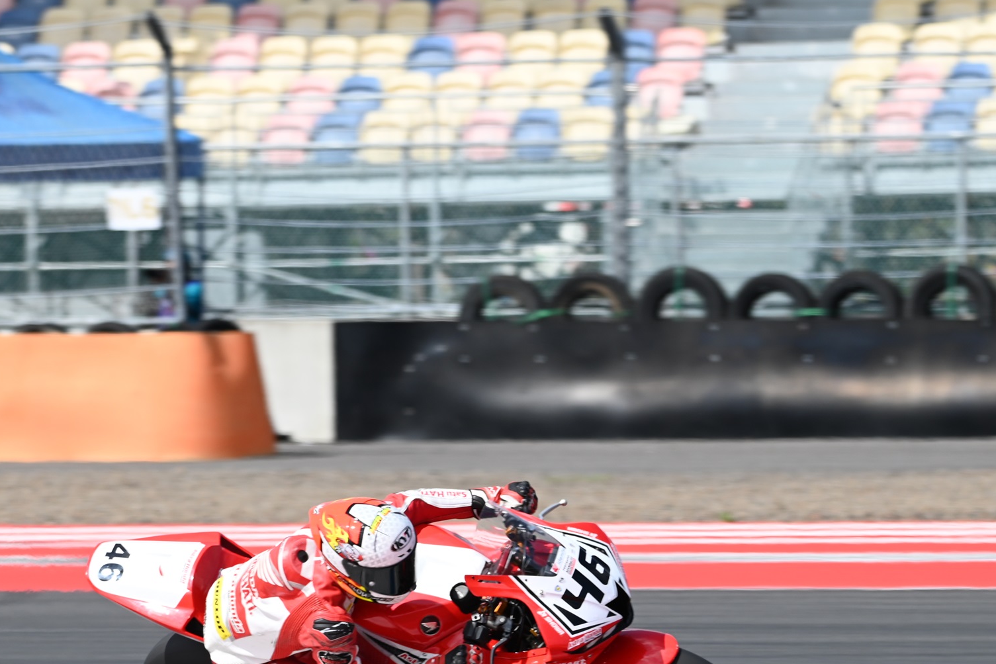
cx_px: 309
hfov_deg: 5.0
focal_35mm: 415
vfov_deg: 3.3
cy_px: 525
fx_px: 11480
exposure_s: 1/640
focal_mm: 230
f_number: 6.3
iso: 125
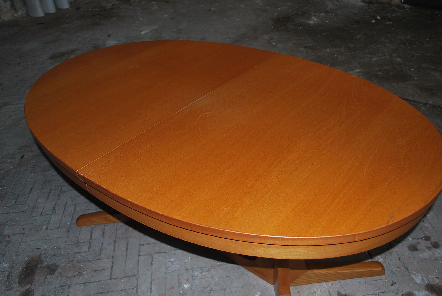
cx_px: 221
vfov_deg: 43.7
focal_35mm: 30
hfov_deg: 61.9
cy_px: 148
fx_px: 369
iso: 200
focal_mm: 20
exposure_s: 1/60
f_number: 3.8
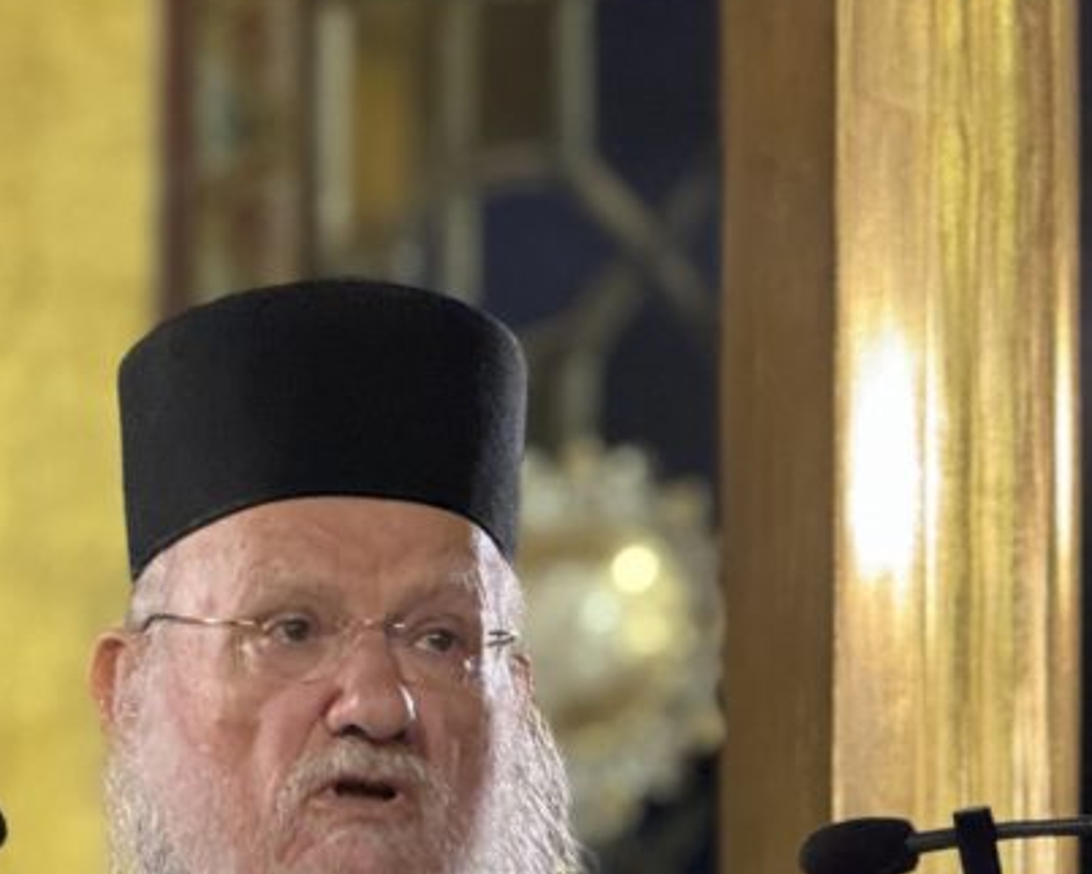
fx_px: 9636
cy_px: 1004
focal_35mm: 298
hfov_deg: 6.5
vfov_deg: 5.2
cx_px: 600
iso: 500
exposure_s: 1/33
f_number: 2.8
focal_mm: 15.66
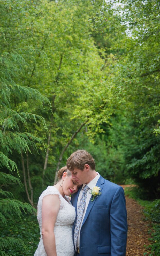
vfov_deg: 35.1
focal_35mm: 58
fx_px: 405
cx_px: 75
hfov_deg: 22.4
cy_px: 127
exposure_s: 1/2000
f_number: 2.8
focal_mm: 55
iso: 1250
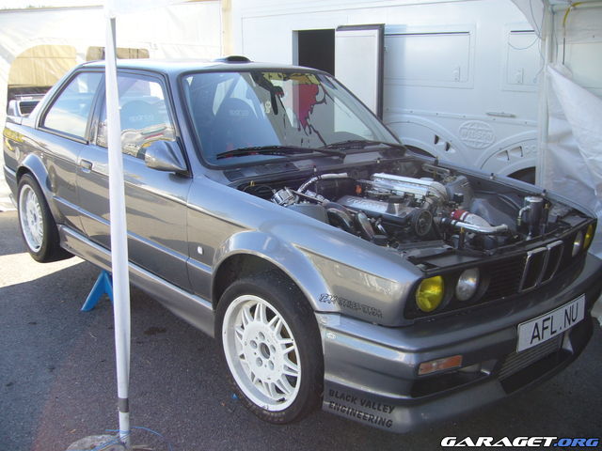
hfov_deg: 52.6
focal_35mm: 35
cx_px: 301
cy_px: 226
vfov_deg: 40.7
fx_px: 609
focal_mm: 5.8
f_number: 2.8
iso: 80
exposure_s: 1/160
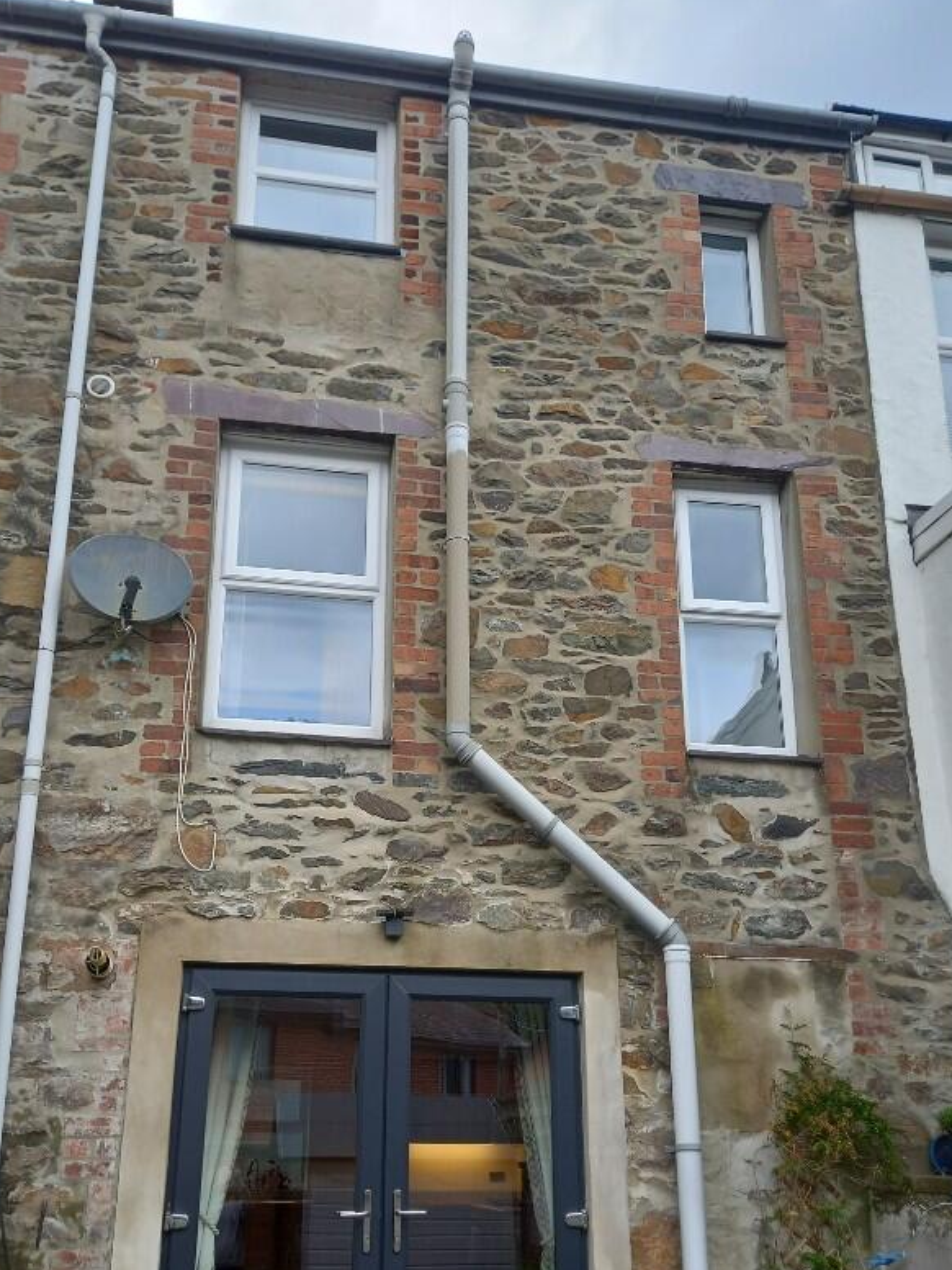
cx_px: 445
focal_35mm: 33
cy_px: 766
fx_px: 1210
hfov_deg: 42.9
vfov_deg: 54.9
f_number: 2
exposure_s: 1/114
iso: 25
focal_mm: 4.6
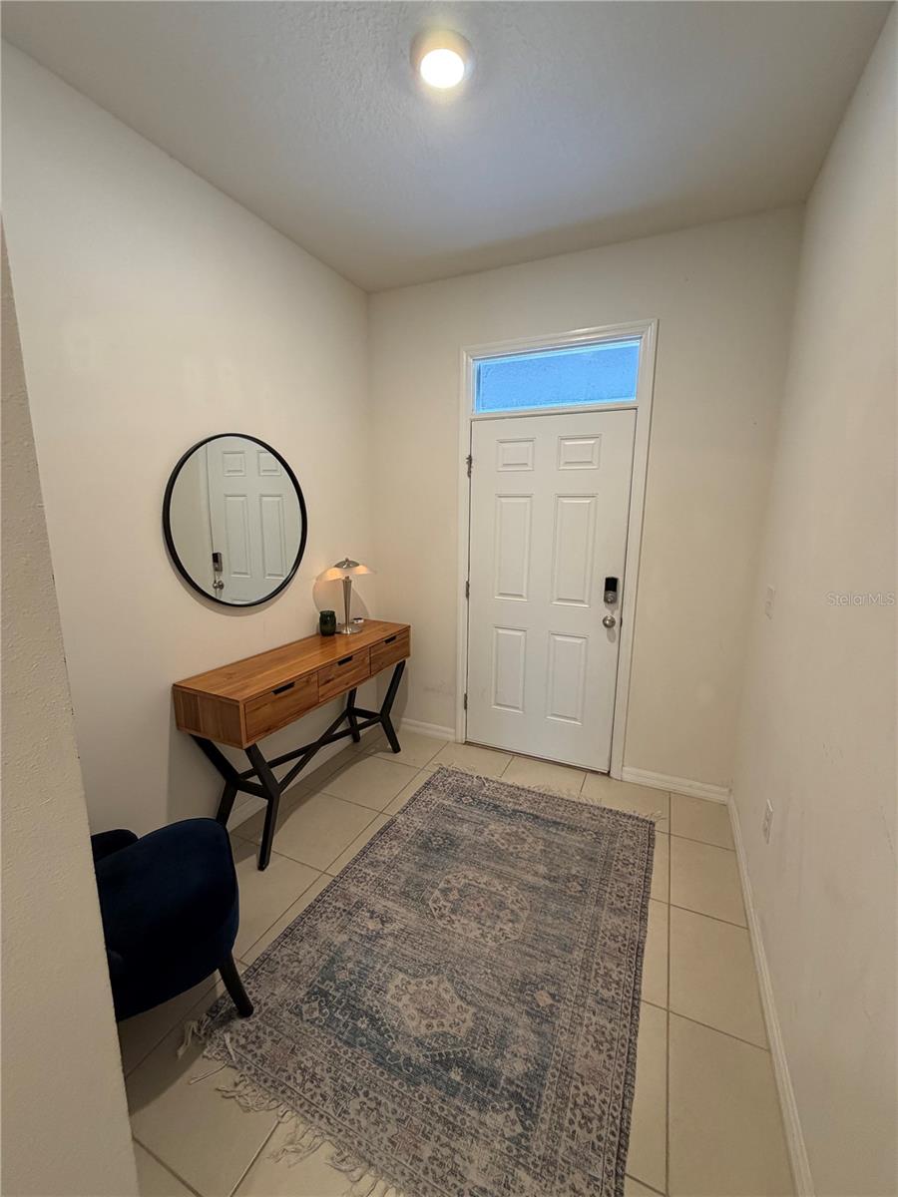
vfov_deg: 102.1
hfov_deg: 85.7
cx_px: 449
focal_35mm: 14
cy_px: 598
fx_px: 484
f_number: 2.2
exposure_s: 1/60
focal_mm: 2.22
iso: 250
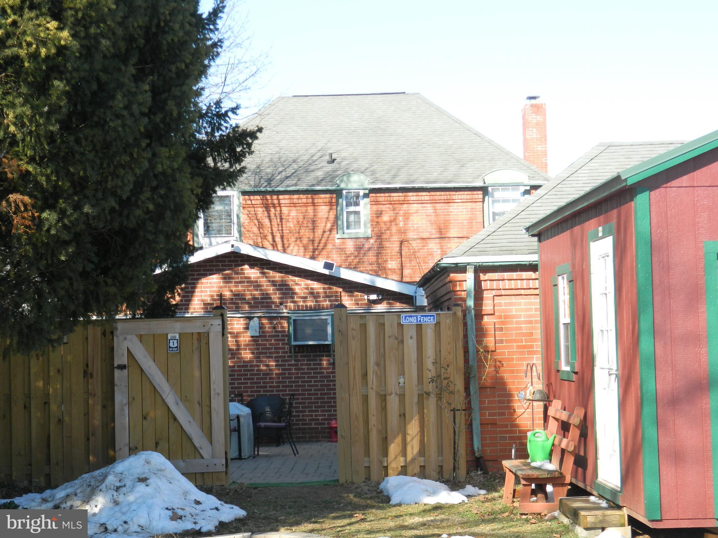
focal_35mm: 70
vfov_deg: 21.0
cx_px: 359
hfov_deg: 27.8
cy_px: 269
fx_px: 1452
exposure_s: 1/200
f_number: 4
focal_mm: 12.6
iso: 80
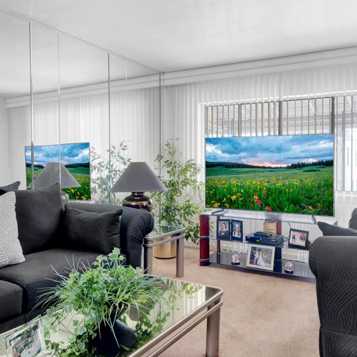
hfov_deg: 57.1
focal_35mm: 28
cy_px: 185
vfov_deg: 57.3
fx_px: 327
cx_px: 201
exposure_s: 1/1.25
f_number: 8
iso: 100
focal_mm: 8
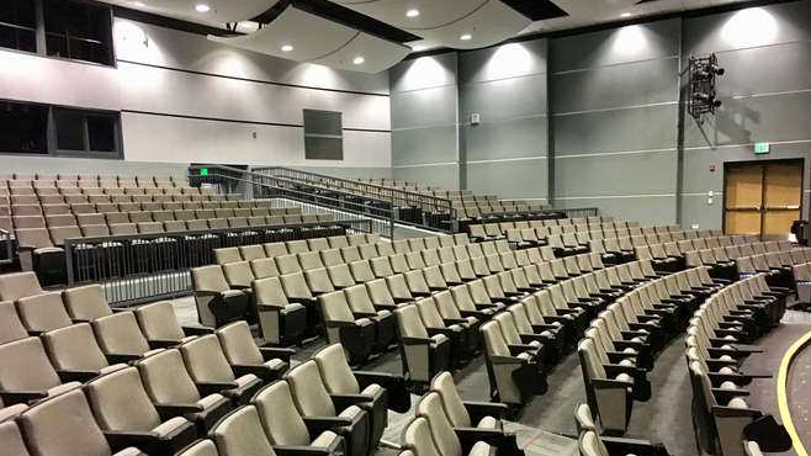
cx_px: 401
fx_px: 688
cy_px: 299
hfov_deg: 61.0
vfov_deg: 36.3
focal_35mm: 32
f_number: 2.2
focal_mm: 4.15
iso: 64
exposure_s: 1/4
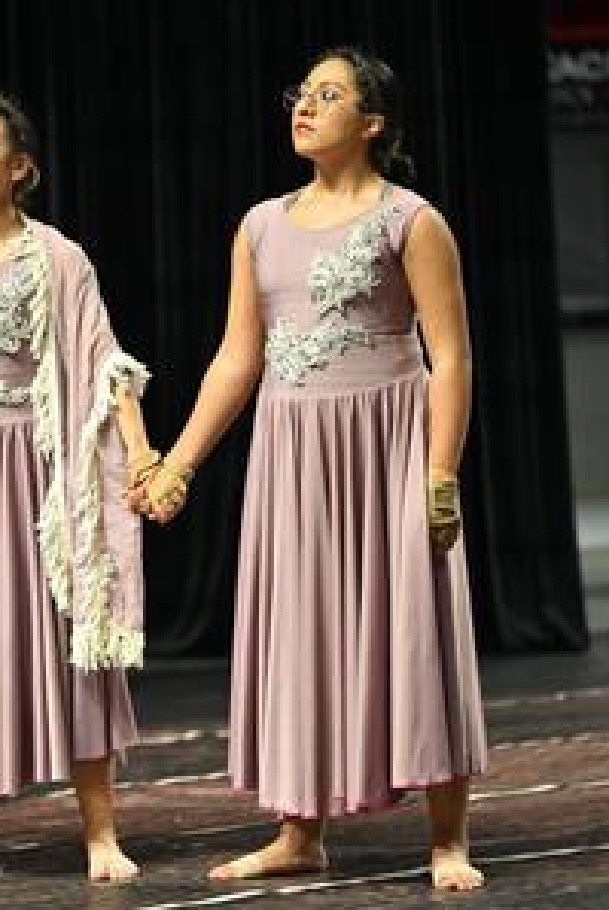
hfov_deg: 7.0
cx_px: 61
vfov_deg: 10.4
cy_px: 453
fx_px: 4987
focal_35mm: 197
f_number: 2.8
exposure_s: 1/1000
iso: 1600
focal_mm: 130
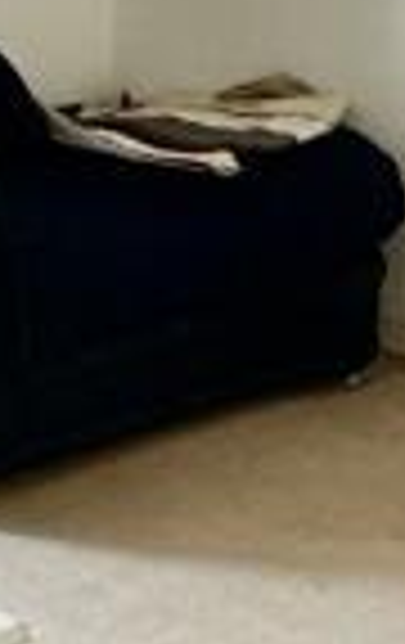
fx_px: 1863
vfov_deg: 19.3
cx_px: -459
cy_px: 72
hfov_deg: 11.0
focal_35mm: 106
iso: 320
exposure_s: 1/93
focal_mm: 2.22
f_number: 2.2
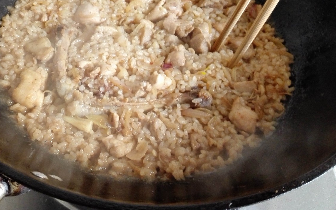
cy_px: 78
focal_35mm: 42
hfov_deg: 46.6
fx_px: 385
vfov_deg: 30.4
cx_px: 120
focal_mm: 3.79
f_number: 2
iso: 400
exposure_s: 1/20
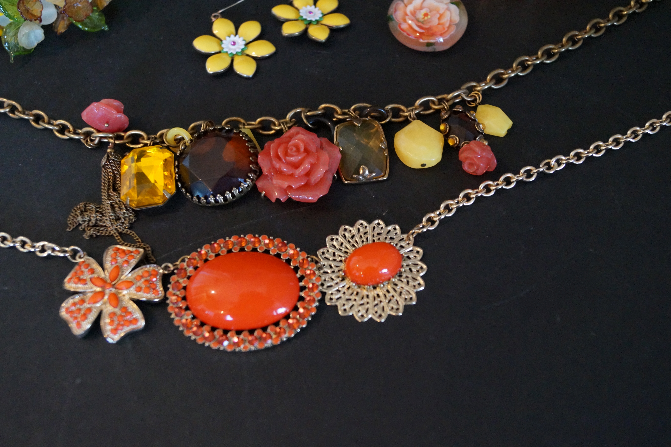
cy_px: 224
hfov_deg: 53.2
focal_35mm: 36
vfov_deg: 36.8
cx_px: 336
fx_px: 671
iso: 3200
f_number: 4
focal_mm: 24
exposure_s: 1/50
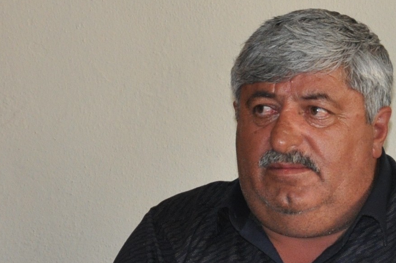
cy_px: 118
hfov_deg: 11.5
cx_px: 388
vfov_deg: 7.7
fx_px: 1944
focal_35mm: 177
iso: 800
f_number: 4.2
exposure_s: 1/60
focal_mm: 32
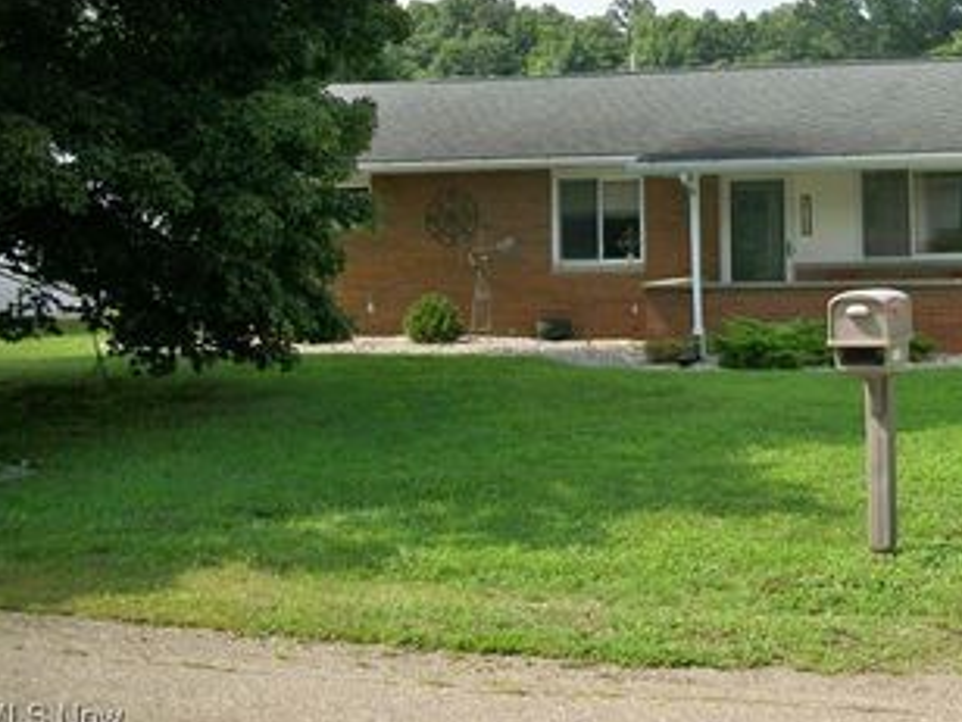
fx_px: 1445
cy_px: 164
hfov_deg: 35.8
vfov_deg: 27.6
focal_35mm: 52
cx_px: 753
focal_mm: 5.7
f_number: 2.9
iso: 80
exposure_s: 1/1000
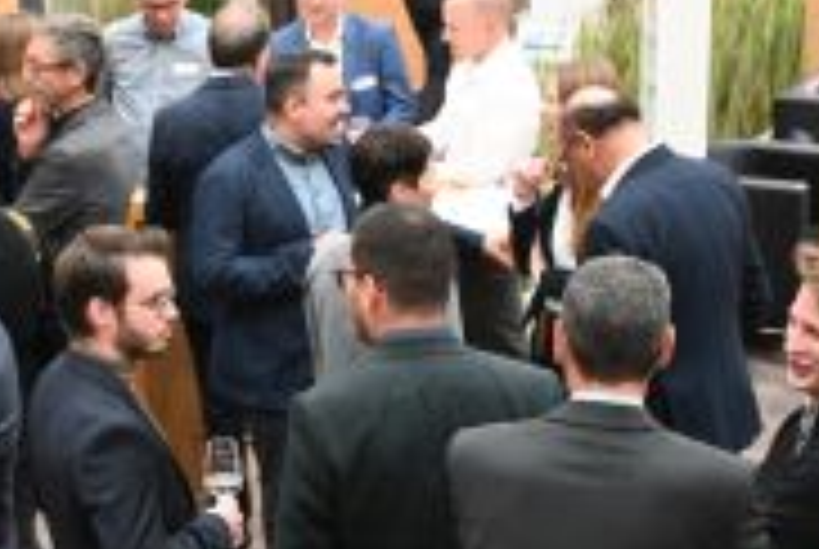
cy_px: 470
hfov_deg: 22.4
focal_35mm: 91
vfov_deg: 15.0
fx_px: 2063
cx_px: 279
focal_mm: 27.5
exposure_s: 1/60
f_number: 4.5
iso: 4000
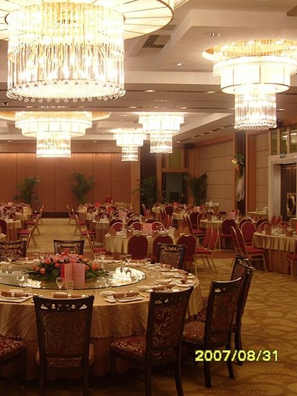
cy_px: 198
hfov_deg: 30.2
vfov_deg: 40.4
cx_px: 62
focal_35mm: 47
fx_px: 538
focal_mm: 7.4
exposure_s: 1/30
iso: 100
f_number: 2.8
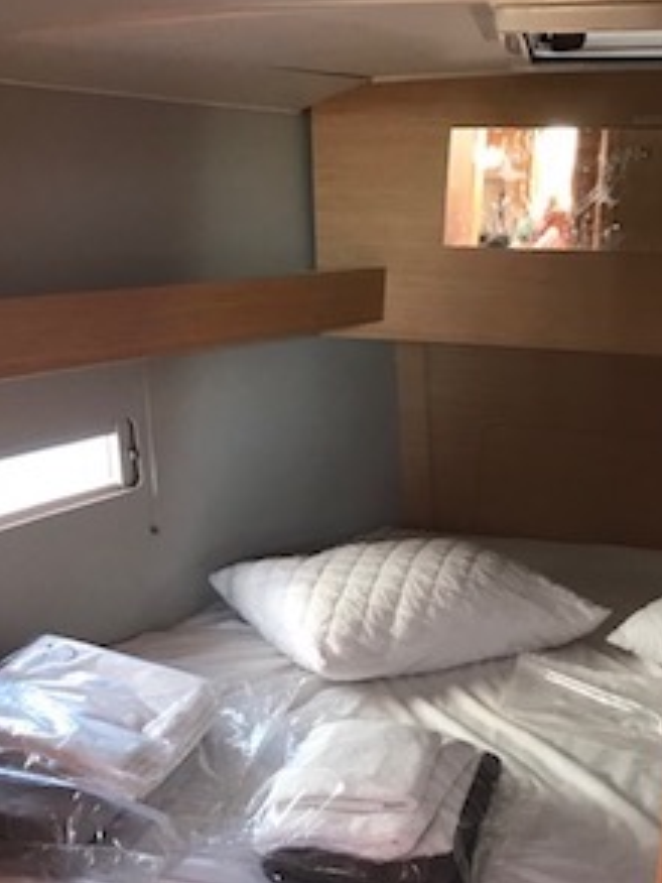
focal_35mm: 46
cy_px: 454
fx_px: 1173
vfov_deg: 41.2
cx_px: 154
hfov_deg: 30.9
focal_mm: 3.99
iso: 50
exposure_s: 1/17
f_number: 1.8
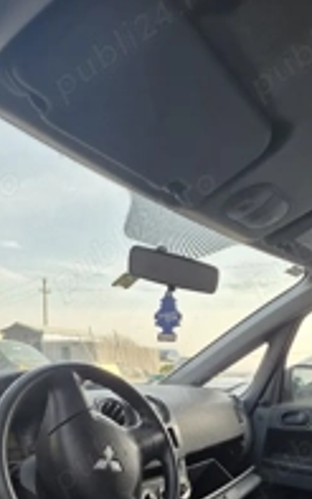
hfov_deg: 44.3
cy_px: 461
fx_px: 381
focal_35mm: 28
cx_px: 185
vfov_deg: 56.2
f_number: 1.9
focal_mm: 2.2
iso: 20
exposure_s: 1/108
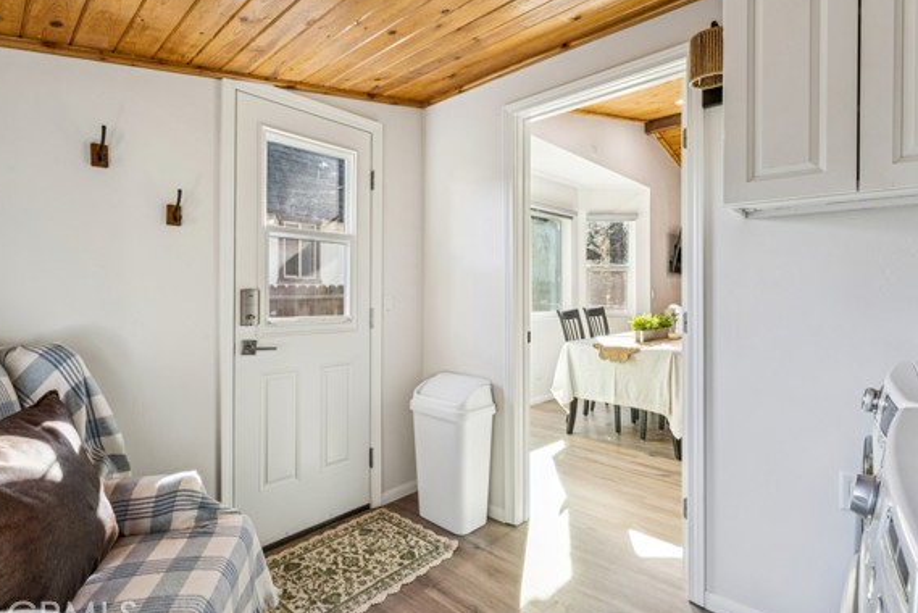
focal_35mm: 18
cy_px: 294
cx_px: 415
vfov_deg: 67.4
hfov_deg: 89.7
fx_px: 459
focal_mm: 16
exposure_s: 1/3.33
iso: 100
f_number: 13
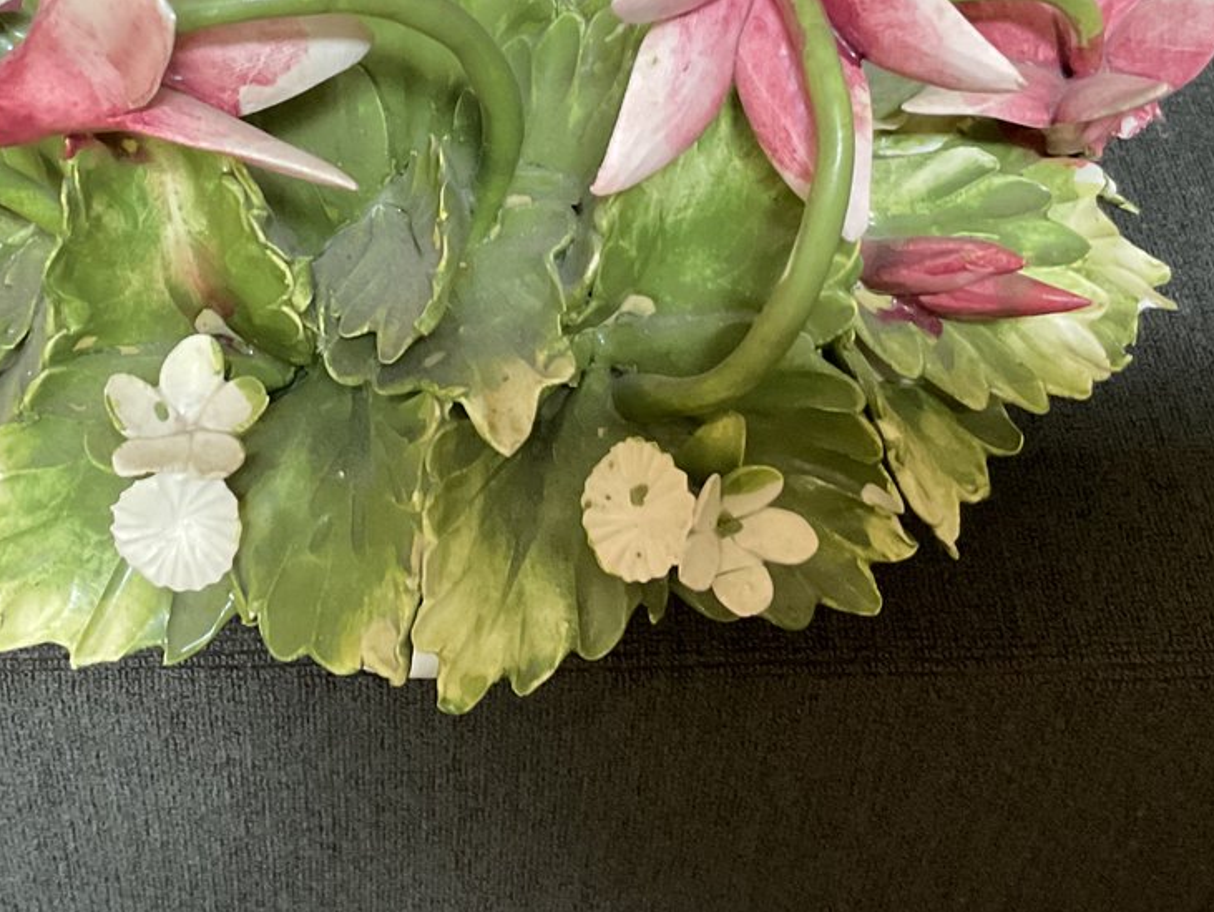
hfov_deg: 31.9
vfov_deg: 23.7
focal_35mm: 60
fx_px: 2105
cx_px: 419
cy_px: 62
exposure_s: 1/40
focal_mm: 3
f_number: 1.8
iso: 200
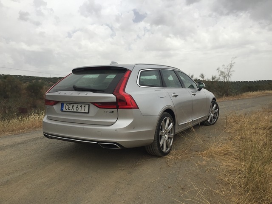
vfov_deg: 48.2
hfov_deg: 61.7
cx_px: 136
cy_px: 102
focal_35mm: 29
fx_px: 228
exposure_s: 1/2198
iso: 32
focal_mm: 4.15
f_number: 2.2
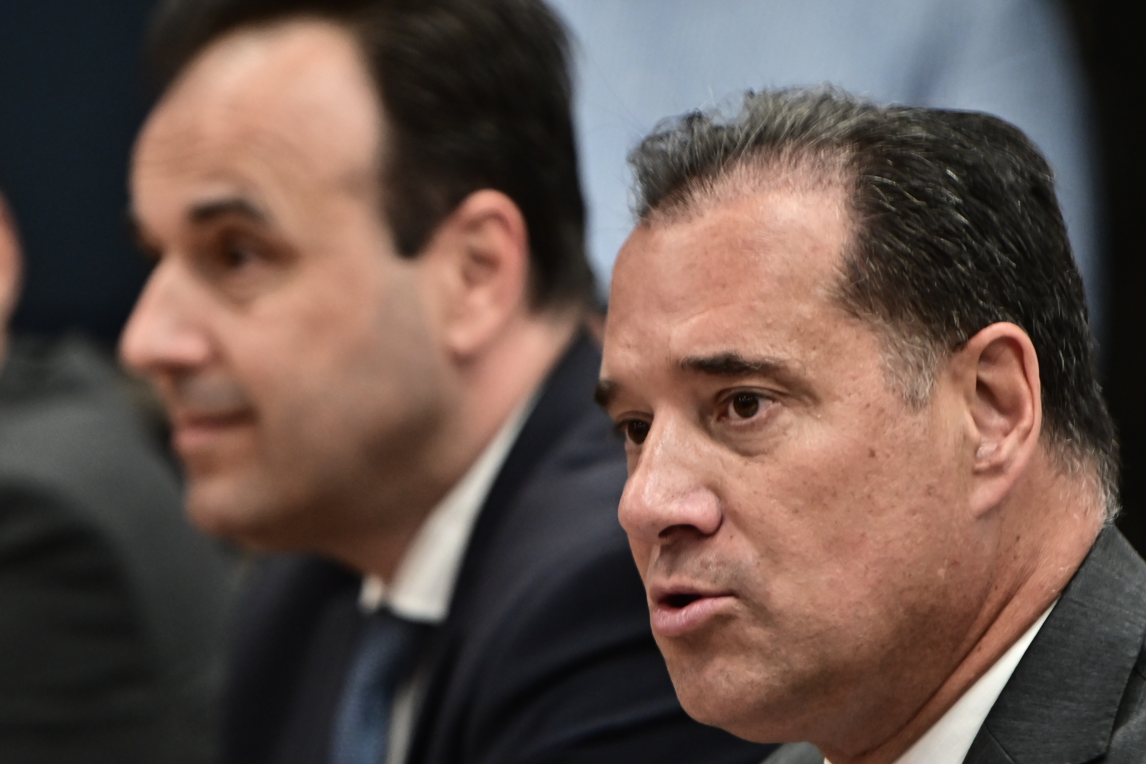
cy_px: 382
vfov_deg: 4.6
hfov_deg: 6.9
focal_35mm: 300
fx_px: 9549
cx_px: 573
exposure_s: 1/320
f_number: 3.2
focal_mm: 200
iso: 2500
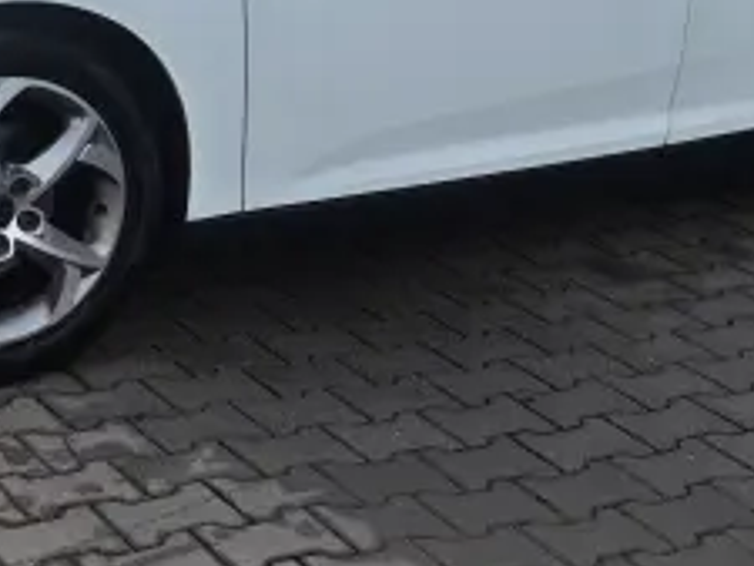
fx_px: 1983
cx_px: 335
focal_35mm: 91
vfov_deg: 16.0
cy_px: 50
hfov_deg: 21.5
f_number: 2
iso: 50
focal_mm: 8.72
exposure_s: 1/544
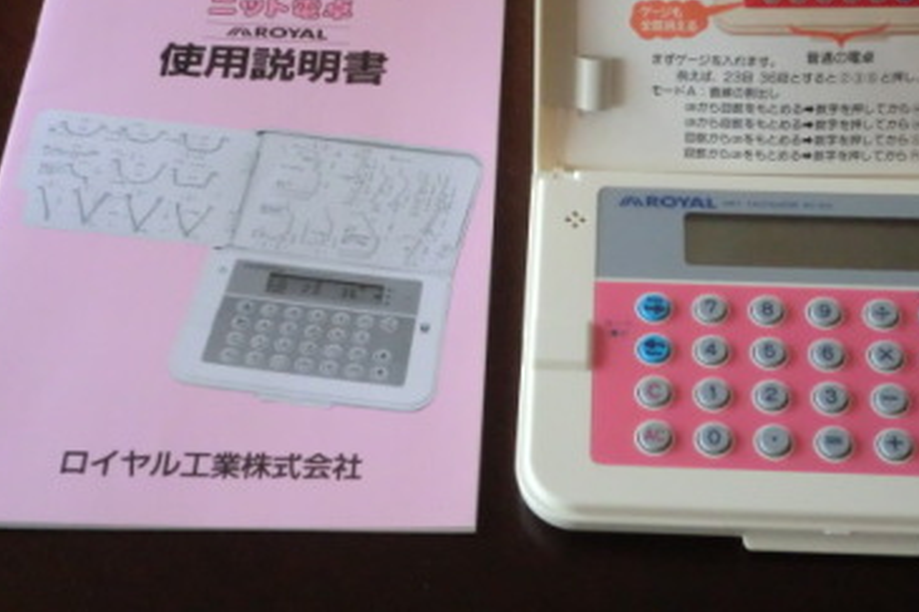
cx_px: 556
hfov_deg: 30.0
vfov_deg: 20.2
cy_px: 198
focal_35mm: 67
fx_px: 1710
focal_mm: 8.46
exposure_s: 1/60
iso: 500
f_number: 3.4
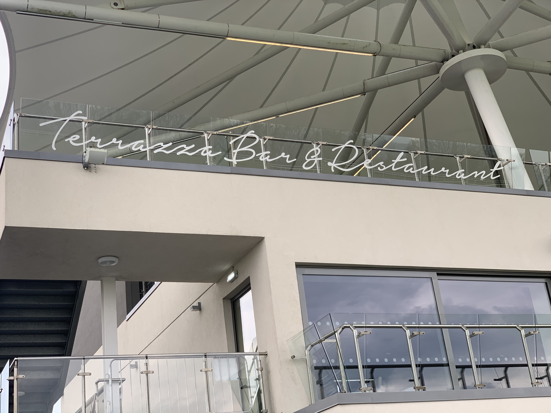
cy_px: 206
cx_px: 276
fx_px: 828
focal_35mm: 52
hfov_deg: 36.8
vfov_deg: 28.0
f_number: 2.4
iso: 16
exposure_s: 1/157
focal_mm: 6
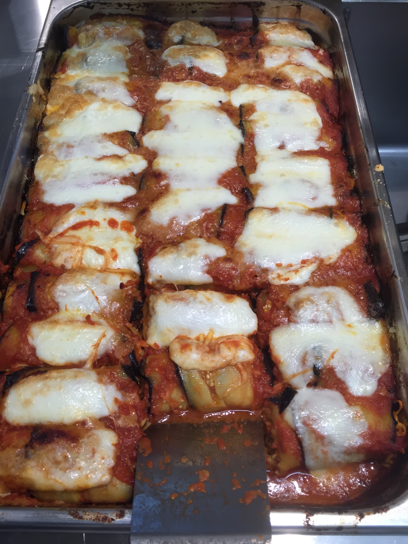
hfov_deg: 48.2
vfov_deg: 61.7
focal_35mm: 29
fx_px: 456
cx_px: 204
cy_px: 272
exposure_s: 1/33
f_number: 2.2
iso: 32
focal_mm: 4.15
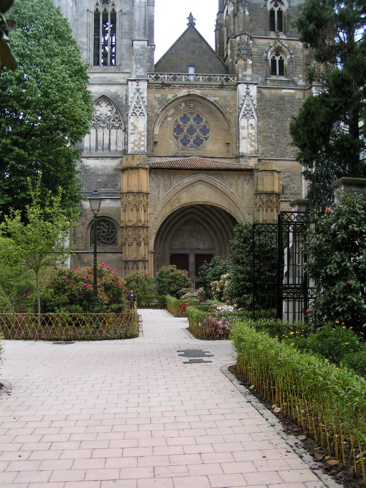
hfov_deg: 37.7
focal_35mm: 38
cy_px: 244
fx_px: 536
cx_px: 183
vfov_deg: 49.0
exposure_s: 1/160
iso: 50
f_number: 5
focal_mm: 5.8
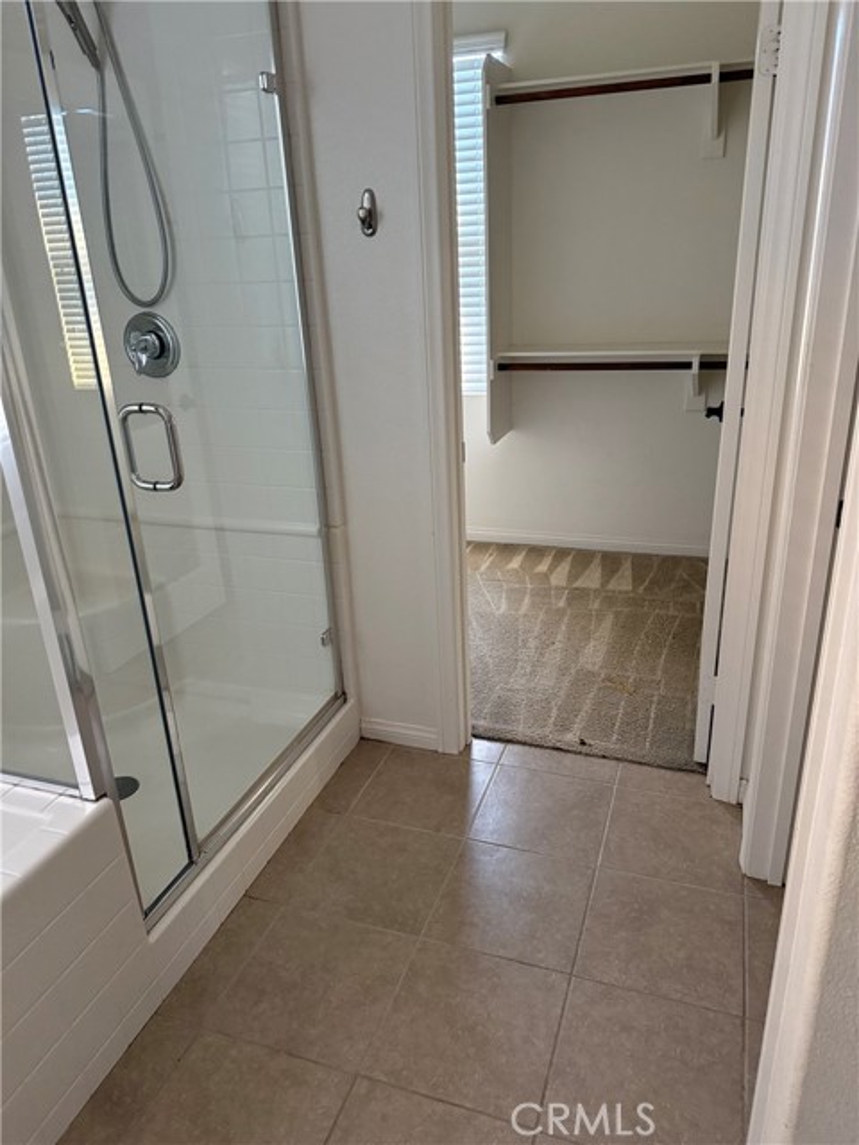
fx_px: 794
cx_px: 430
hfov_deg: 56.8
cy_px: 572
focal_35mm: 24
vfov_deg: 71.6
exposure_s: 1/40
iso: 800
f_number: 1.78
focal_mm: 6.76
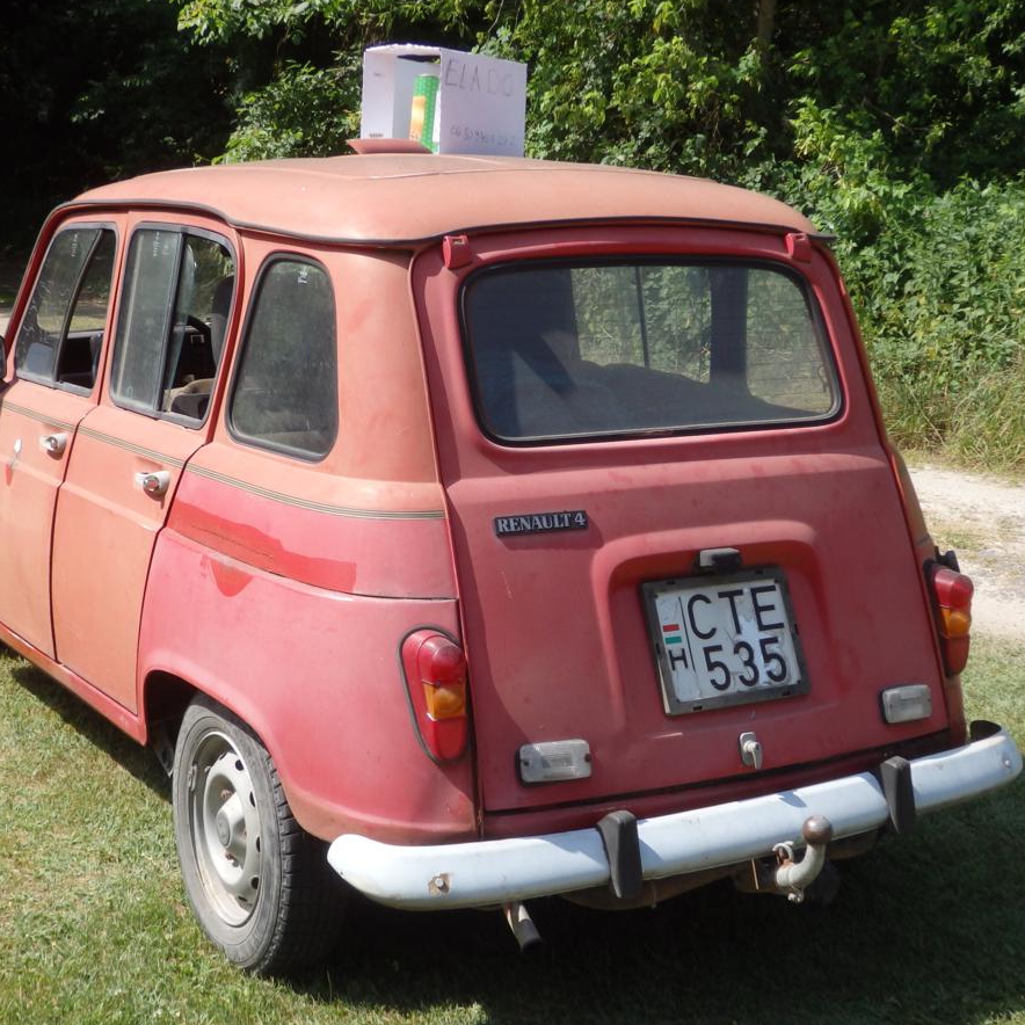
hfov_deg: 35.3
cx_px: 468
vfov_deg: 35.4
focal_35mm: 48
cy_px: 511
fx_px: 1608
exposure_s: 1/500
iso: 100
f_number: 3.7
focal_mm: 7.3
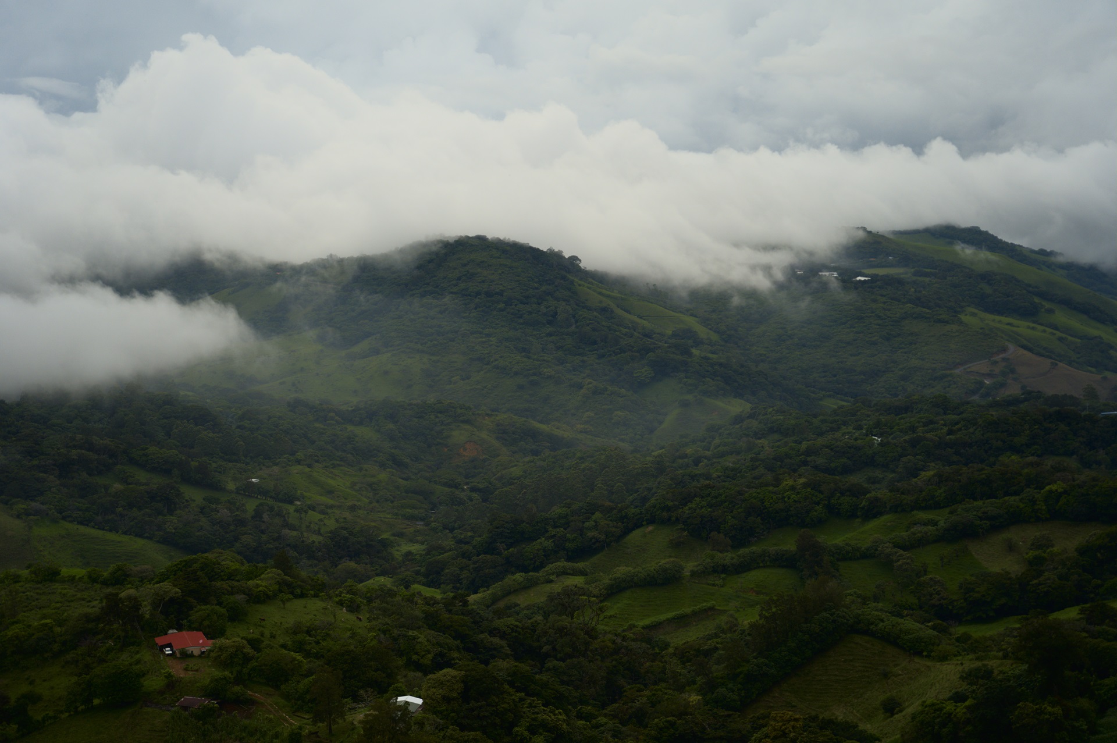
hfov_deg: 35.1
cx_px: 558
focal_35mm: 57
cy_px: 372
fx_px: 1767
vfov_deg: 23.7
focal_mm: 57
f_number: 3.2
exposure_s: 1/500
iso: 400
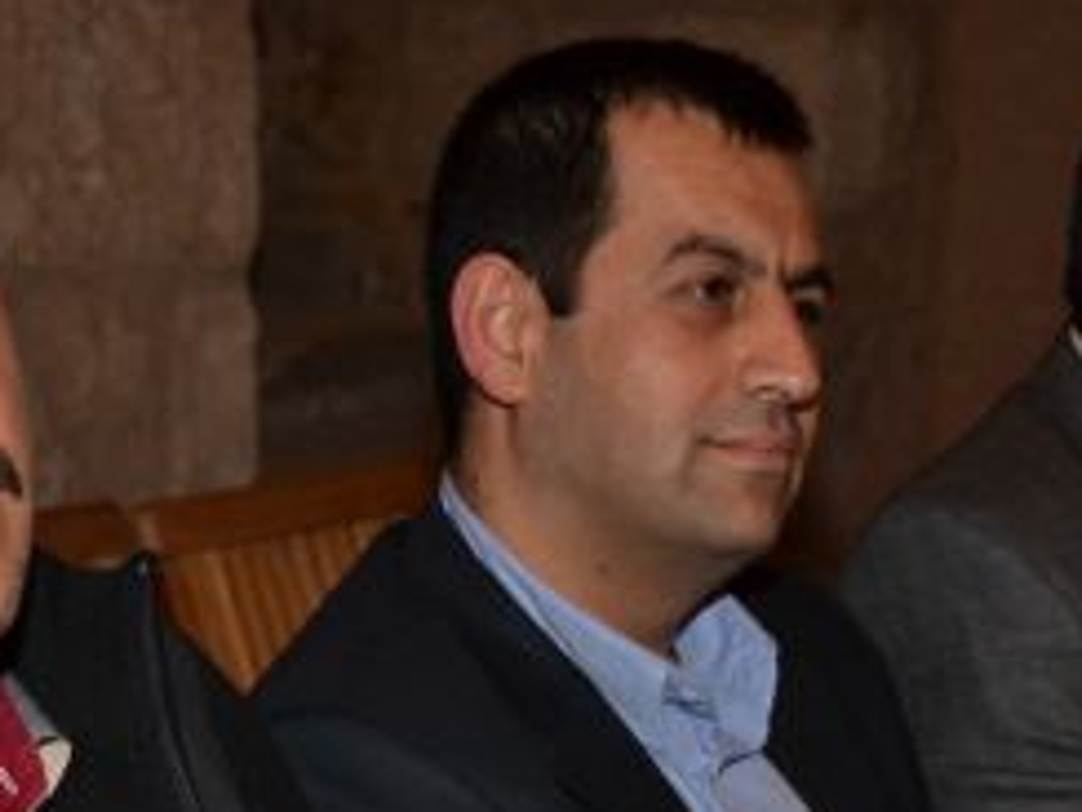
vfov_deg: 13.9
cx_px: 537
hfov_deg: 18.5
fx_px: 3313
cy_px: 619
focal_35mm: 106
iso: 800
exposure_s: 1/60
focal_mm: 30
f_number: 4.2
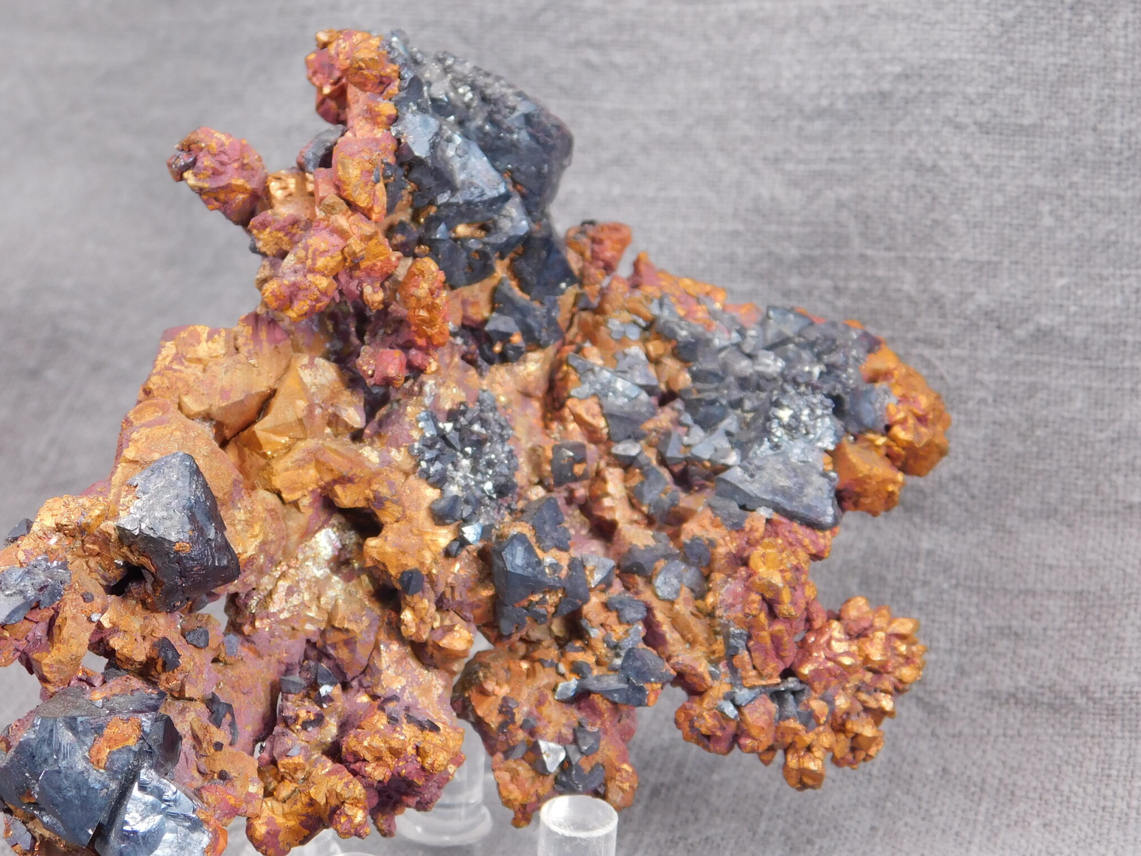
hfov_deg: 23.5
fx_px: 2736
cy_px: 496
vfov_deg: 17.8
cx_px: 435
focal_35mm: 83
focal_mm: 11.7
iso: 125
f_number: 4.2
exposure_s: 1/60
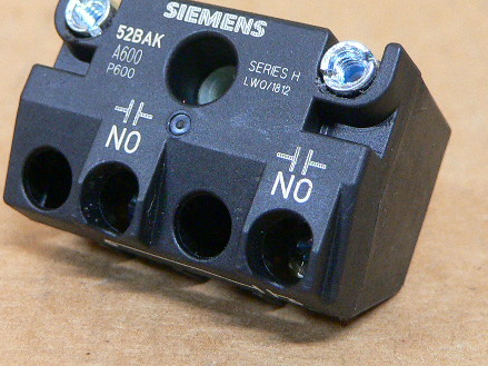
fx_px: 1212
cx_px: 215
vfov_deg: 17.1
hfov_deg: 22.8
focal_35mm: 86
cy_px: 132
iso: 200
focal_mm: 7.7
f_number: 2.8
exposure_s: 1/8
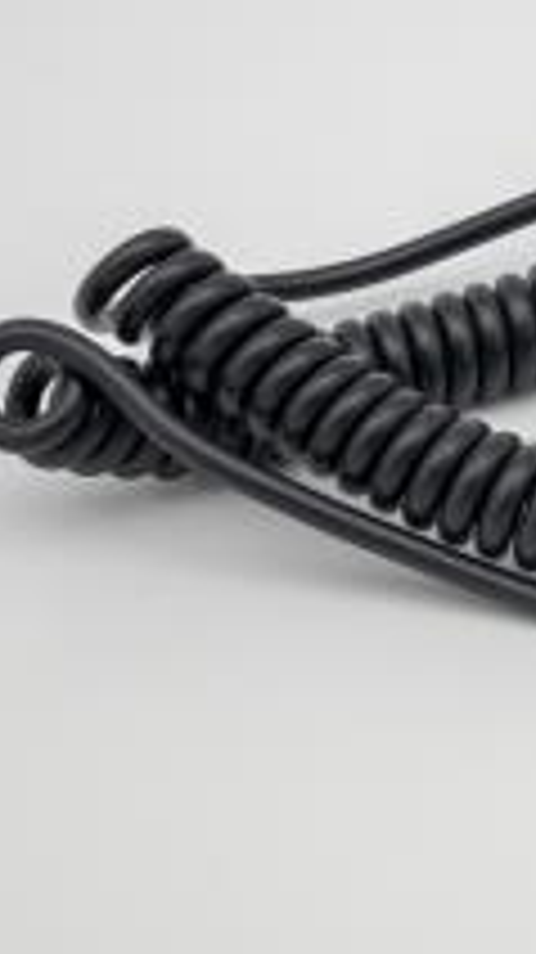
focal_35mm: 133
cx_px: 784
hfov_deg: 8.9
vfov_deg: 16.1
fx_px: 3366
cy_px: 376
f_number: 16
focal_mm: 60
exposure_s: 1/60
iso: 1250
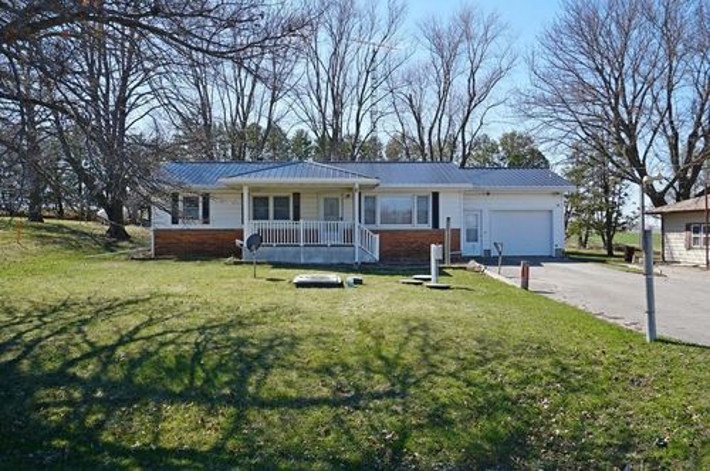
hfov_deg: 62.0
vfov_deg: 43.5
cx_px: 355
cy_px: 236
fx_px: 591
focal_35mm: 30
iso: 100
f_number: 10
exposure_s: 1/100
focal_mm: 20
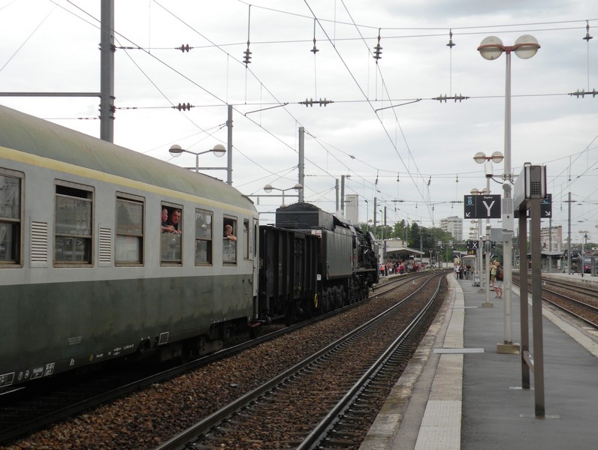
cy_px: 225
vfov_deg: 26.2
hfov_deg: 34.3
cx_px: 299
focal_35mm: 56
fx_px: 969
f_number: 4
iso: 64
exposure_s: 1/130
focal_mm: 9.8
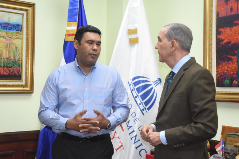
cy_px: 80
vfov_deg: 22.7
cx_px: 120
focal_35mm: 60
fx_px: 399
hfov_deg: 33.4
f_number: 6.3
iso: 2500
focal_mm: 40
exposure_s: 1/200
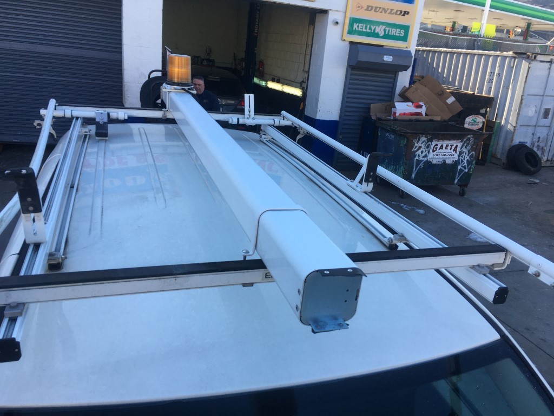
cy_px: 208
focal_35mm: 29
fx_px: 464
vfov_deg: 48.2
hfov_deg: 61.7
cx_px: 277
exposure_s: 1/306
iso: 25
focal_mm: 4.15
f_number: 2.2
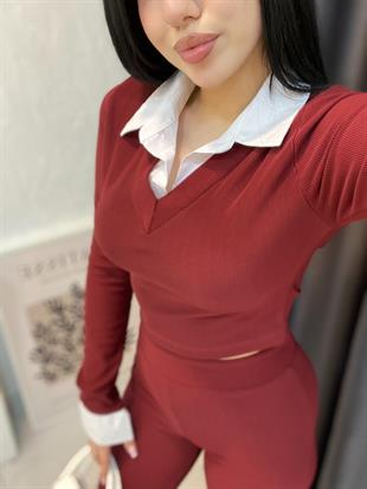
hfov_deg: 46.8
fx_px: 424
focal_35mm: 30
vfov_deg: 59.9
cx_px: 184
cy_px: 244
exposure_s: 1/60
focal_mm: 2.71
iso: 250
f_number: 2.2
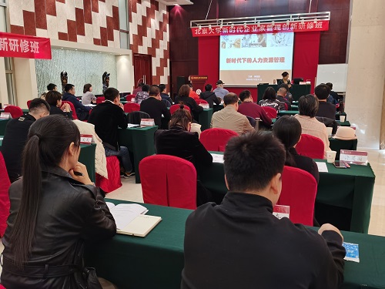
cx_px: 192
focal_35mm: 32
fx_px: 356
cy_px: 144
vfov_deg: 44.2
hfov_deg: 56.8
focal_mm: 5.56
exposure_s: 1/100
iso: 320
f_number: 1.6
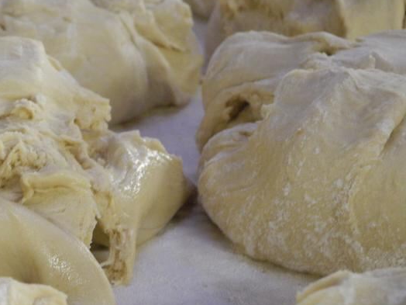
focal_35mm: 105
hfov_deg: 18.4
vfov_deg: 14.1
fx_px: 1232
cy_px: 196
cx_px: 25
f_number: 3.5
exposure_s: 1/30
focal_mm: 11.8
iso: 400
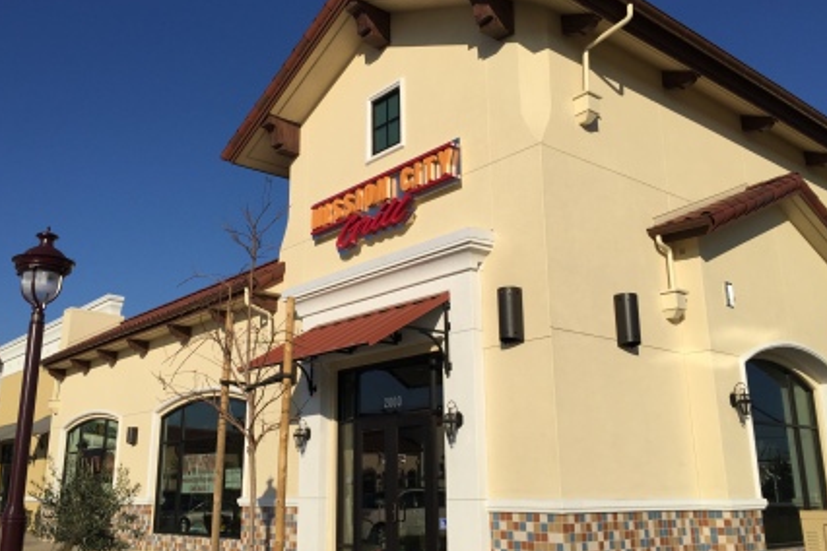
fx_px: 781
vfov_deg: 38.9
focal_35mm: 34
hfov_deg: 55.7
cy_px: 277
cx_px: 377
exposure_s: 1/3968
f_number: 2.2
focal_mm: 4.15
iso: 32
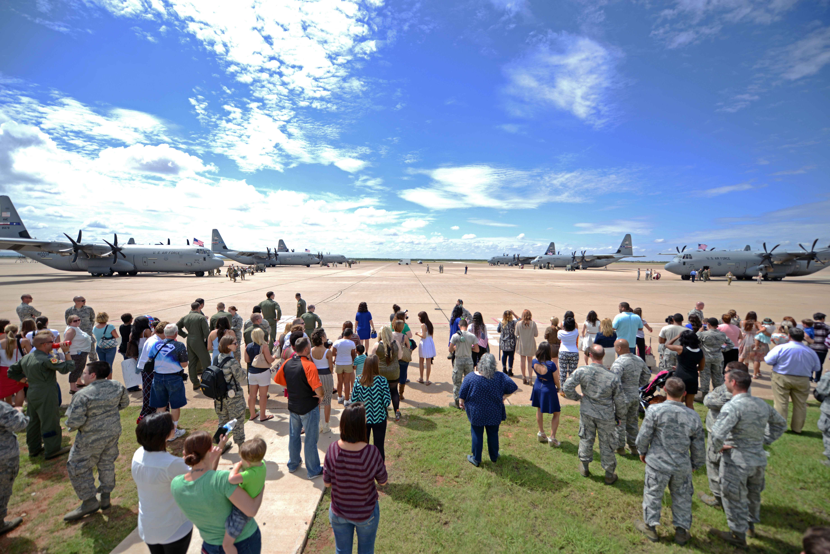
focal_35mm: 14
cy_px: 277
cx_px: 415
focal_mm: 14
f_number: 2.8
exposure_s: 1/1000
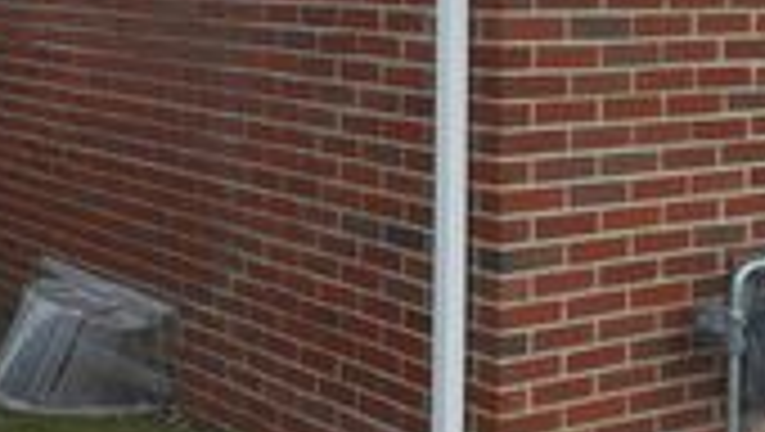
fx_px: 1624
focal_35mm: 80
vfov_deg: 14.6
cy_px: -97
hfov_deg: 26.4
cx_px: 486
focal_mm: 4.5
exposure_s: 1/400
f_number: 3.2
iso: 80
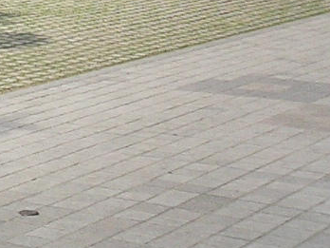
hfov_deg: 13.8
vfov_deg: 10.3
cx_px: -139
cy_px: -197
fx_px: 1297
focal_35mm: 136
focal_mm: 5.6
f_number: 3.5
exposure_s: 1/800
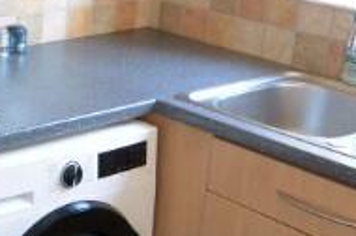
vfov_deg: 16.8
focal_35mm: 81
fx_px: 800
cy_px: 116
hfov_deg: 22.8
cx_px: -84
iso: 400
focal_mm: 10
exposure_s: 1/5
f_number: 8
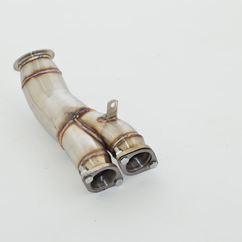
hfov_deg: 16.4
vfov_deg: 16.5
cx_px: 67
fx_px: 836
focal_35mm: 106
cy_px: 121
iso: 200
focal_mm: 55
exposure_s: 1/160
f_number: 10
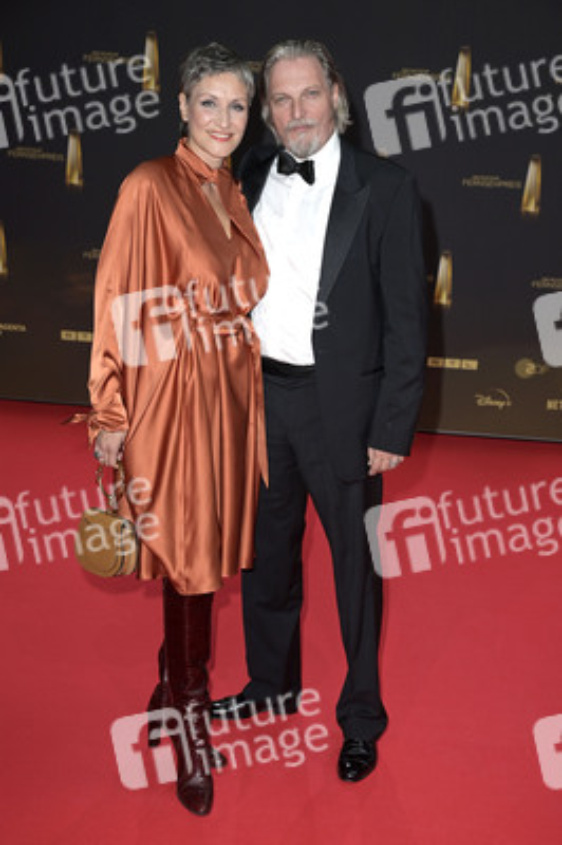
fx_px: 1220
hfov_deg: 25.9
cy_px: 422
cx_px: 281
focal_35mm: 52
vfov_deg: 38.2
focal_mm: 52
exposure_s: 1/250
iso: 1000
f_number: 5
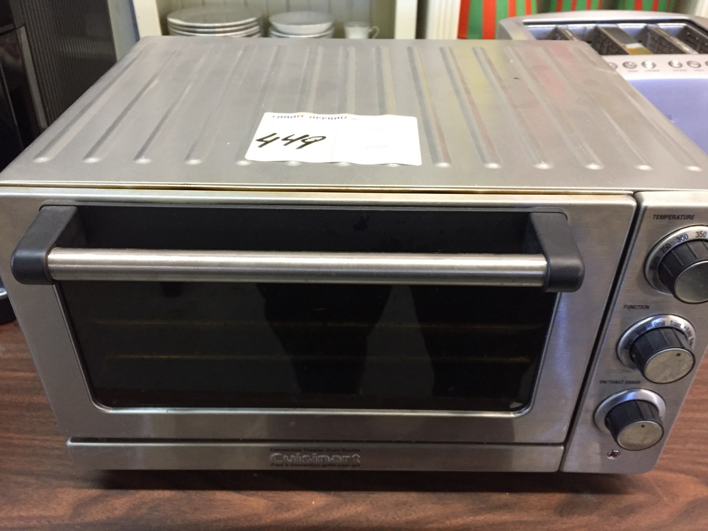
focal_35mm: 29
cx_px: 354
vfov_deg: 48.2
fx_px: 593
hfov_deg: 61.7
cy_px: 266
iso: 250
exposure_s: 1/24
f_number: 2.2
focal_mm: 4.15
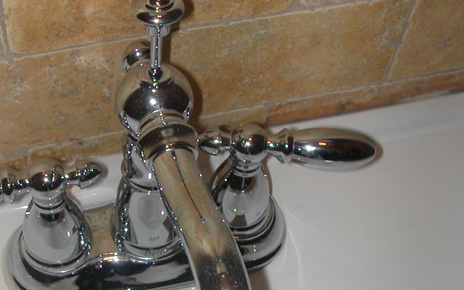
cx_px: 163
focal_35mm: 62
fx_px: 784
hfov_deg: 32.7
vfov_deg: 20.8
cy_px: 224
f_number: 4.5
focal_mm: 5.6
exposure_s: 1/59.9
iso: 100
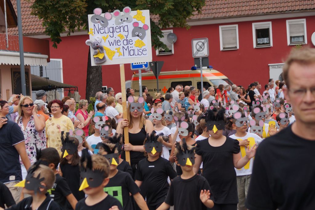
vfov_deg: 16.5
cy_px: 105
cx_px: 158
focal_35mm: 82
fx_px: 721
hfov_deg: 24.6
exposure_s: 1/250
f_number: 5
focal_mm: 55
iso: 100
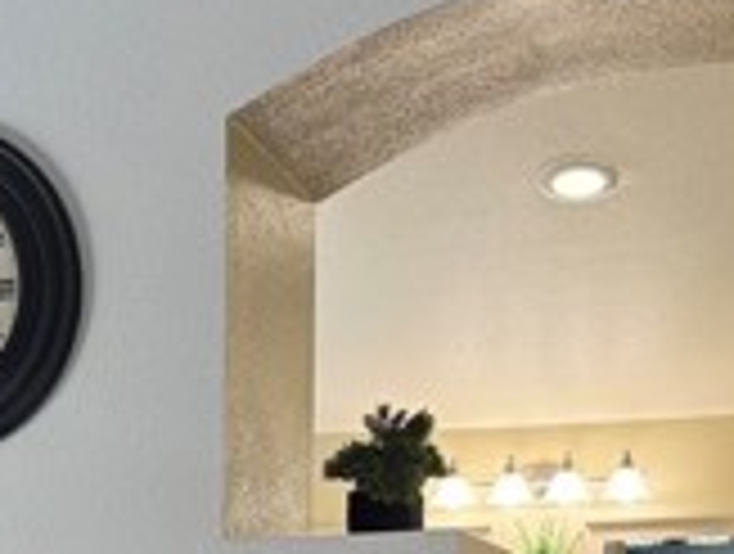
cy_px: 811
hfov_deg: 20.5
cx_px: 126
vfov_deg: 14.8
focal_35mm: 94
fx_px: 1998
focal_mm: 6.76
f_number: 1.78
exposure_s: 1/132
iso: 200
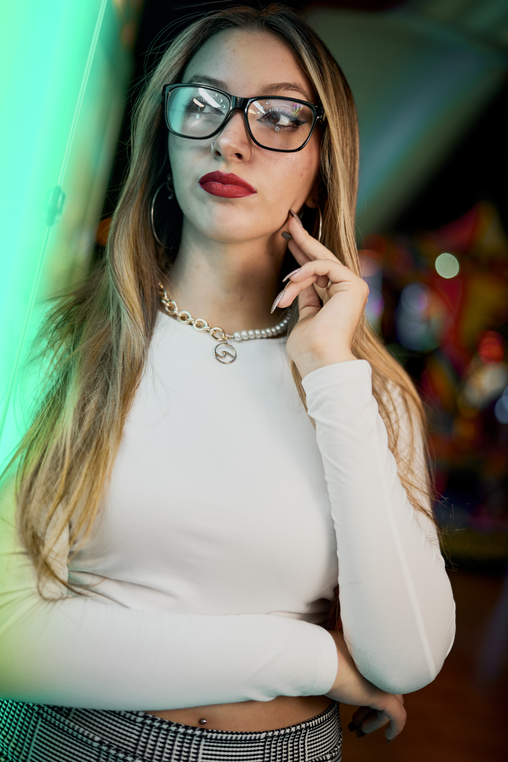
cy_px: 381
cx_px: 254
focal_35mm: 50
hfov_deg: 27.0
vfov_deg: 39.6
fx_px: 1058
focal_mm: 50
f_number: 2
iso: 160
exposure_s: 1/125
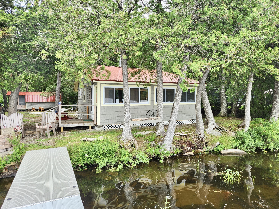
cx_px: 140
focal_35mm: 23
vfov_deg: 58.9
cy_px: 104
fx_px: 185
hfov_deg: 73.9
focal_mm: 5.4
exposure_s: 1/193
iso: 20
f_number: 1.8
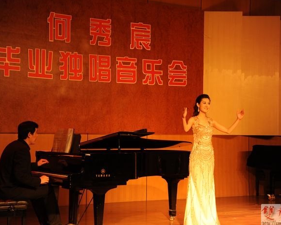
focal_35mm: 74
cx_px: 138
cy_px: 112
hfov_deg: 25.7
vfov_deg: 20.7
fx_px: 615
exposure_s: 1/100
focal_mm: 65
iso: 1250
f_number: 5
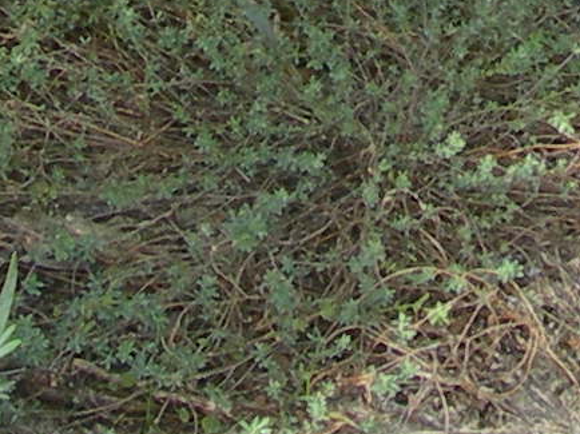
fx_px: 4505
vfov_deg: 5.2
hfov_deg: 7.3
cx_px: 759
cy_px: -924
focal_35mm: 269
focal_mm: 7.8
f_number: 4.8
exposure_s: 1/155
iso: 50
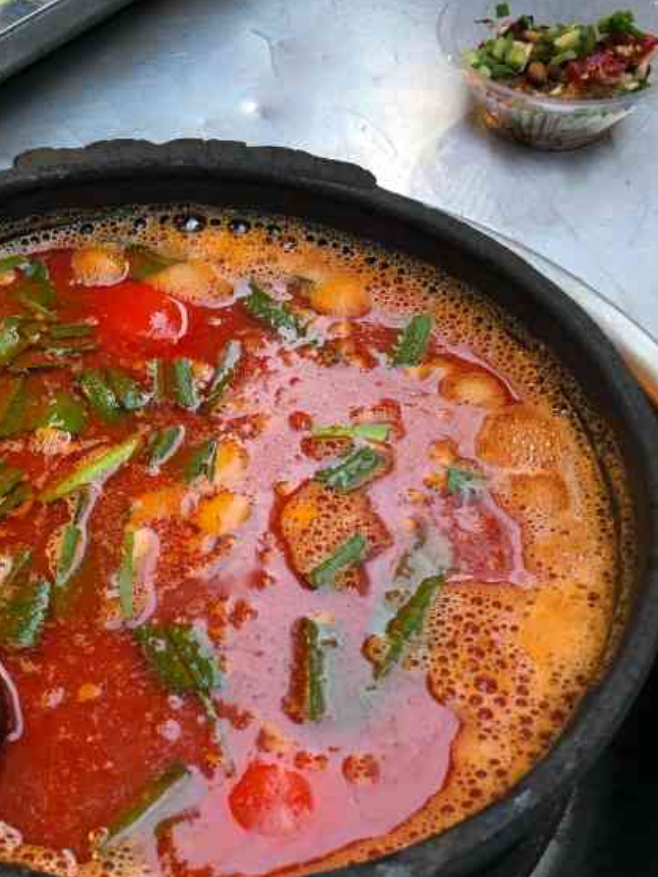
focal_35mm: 47
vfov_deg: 40.0
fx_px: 1191
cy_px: 573
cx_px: 180
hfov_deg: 30.5
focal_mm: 3.99
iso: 40
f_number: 1.8
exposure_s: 1/25
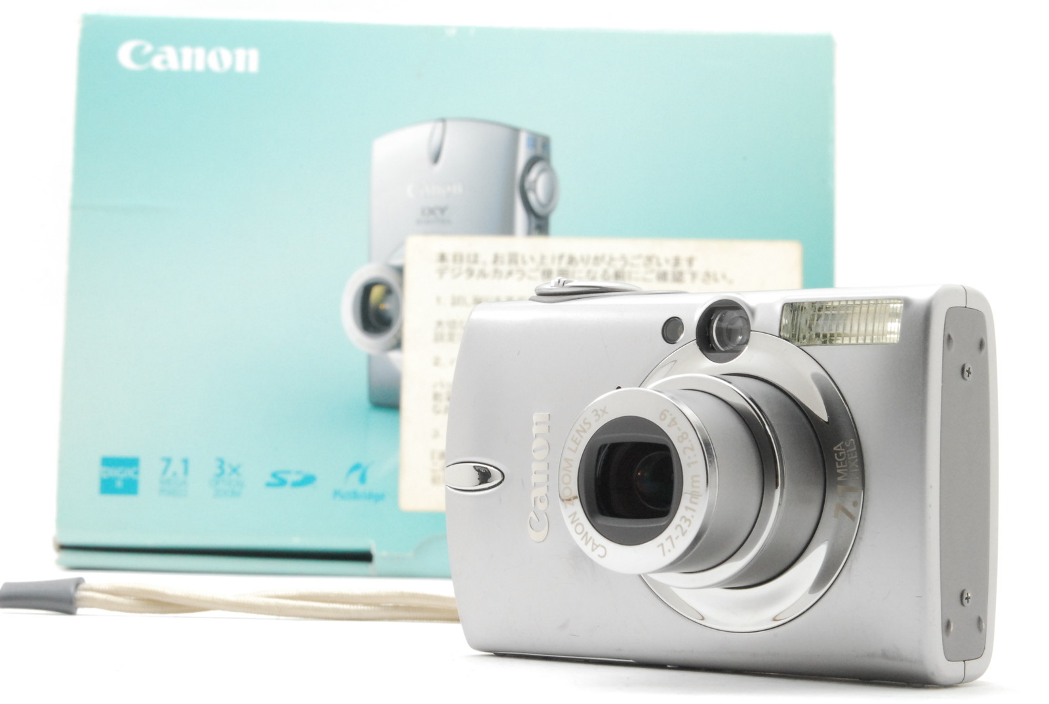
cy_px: 352
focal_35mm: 82
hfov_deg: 24.6
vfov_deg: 16.6
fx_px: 2409
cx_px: 524
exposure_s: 1/125
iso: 1000
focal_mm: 55
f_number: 22
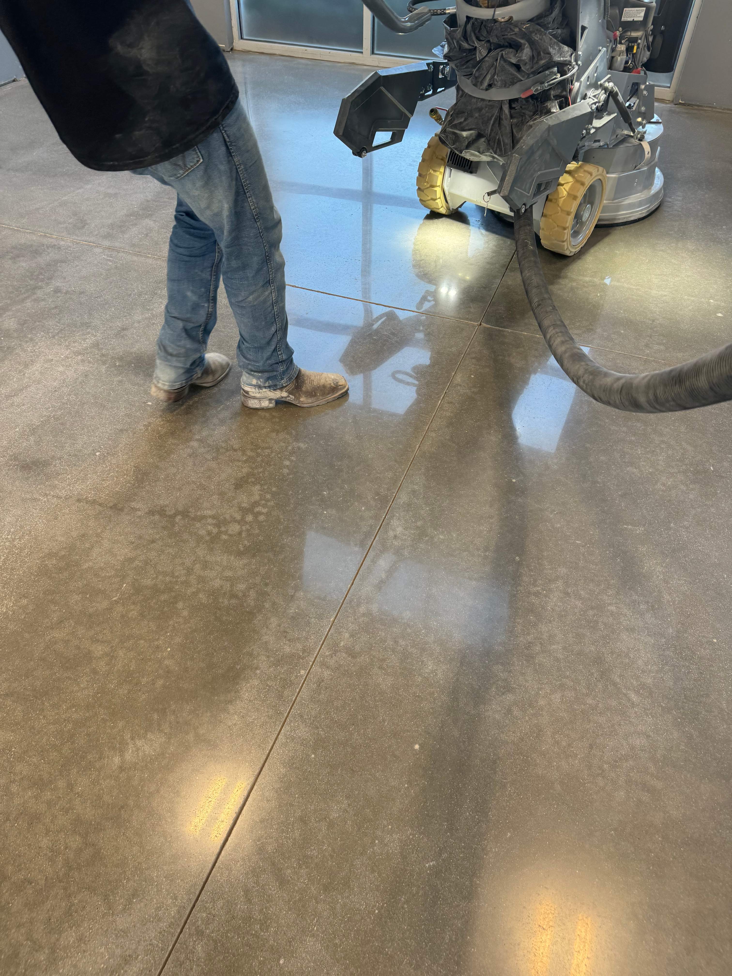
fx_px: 677
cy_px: 488
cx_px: 366
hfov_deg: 56.8
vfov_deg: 71.6
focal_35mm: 24
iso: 100
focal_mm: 6.76
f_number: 1.78
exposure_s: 1/121
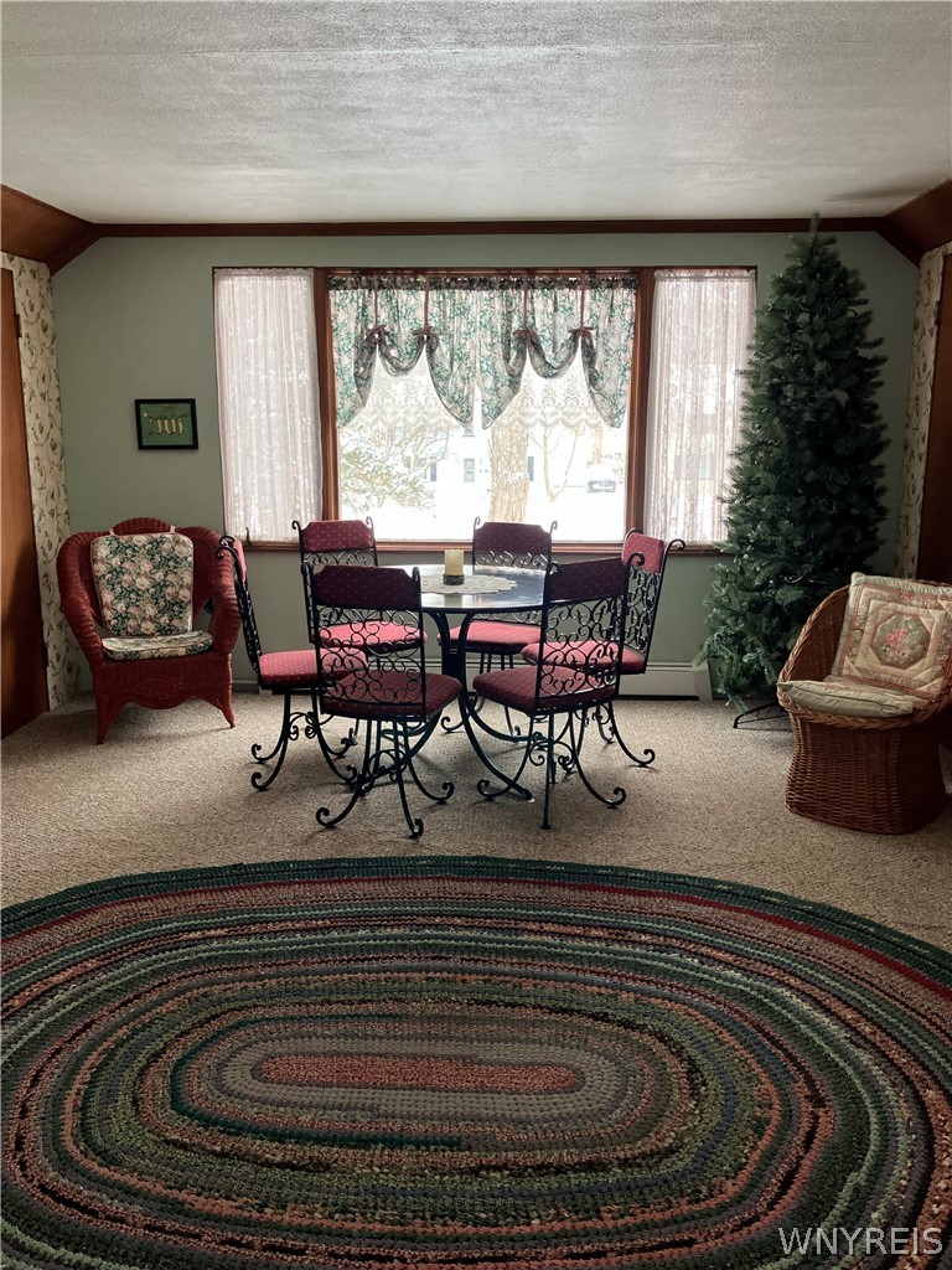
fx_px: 1027
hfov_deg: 49.7
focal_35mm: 28
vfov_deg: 63.4
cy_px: 635
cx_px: 476
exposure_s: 1/121
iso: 80
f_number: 1.8
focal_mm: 3.99
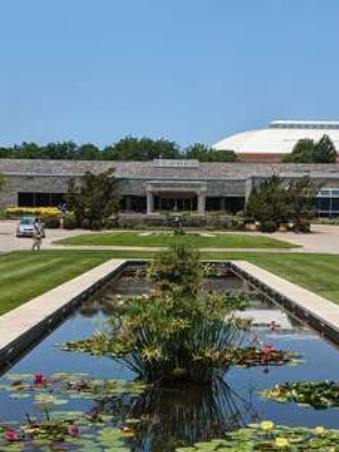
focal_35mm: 71
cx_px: 180
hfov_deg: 20.7
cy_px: 320
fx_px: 927
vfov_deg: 27.1
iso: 67
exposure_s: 1/5848
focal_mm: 4.38
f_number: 1.73
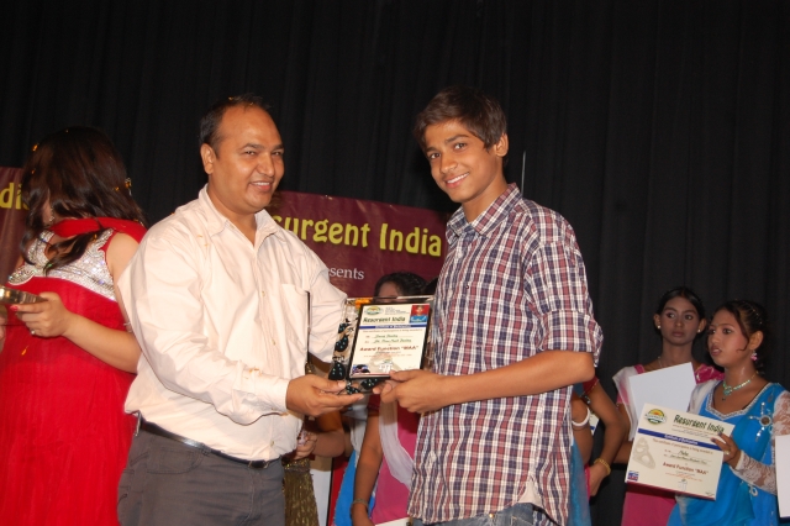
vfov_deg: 21.5
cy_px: 263
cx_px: 395
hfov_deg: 31.9
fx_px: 1382
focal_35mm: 63
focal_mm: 42
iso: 400
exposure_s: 1/125
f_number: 5.6
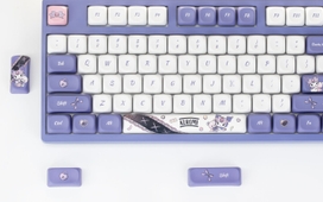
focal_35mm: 189
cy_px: 84
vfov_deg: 6.9
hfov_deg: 11.0
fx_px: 1664
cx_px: 268
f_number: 6.3
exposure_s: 1/160
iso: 640
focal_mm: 70
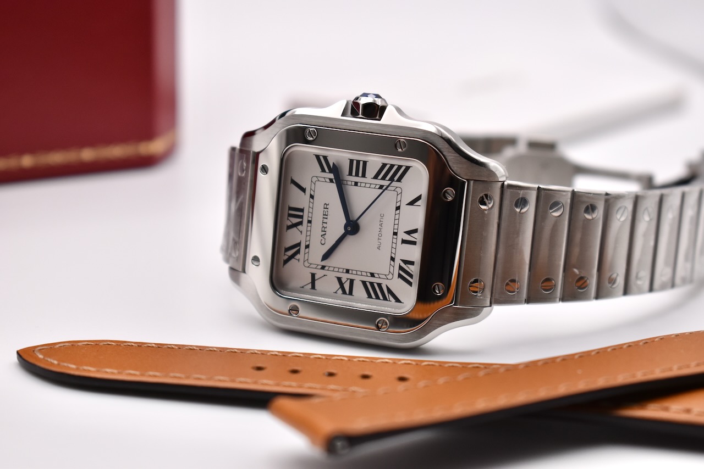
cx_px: 352
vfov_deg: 17.5
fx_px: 1526
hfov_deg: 26.0
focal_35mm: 78
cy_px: 234
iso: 720
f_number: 5.6
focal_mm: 52
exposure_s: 1/125
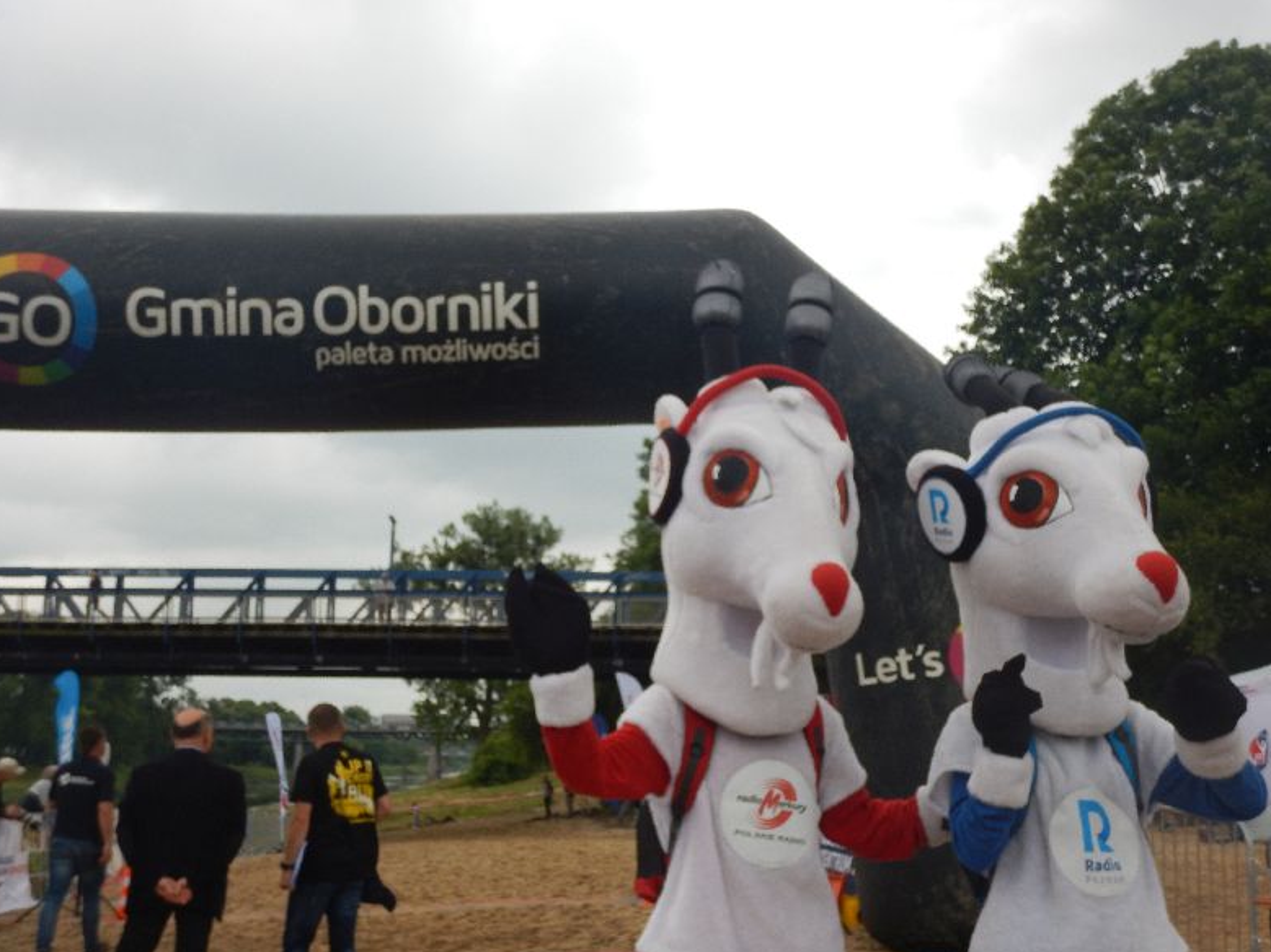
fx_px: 1395
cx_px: 644
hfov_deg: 49.0
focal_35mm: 38
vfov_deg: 37.7
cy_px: 486
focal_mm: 6.6
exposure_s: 1/500
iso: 125
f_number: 4.2
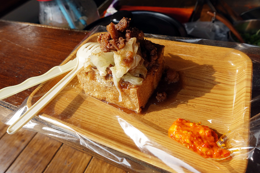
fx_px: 181
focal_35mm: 25
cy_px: 89
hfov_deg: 71.5
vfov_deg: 51.3
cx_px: 126
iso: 125
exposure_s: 1/400
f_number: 4
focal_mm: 8.8
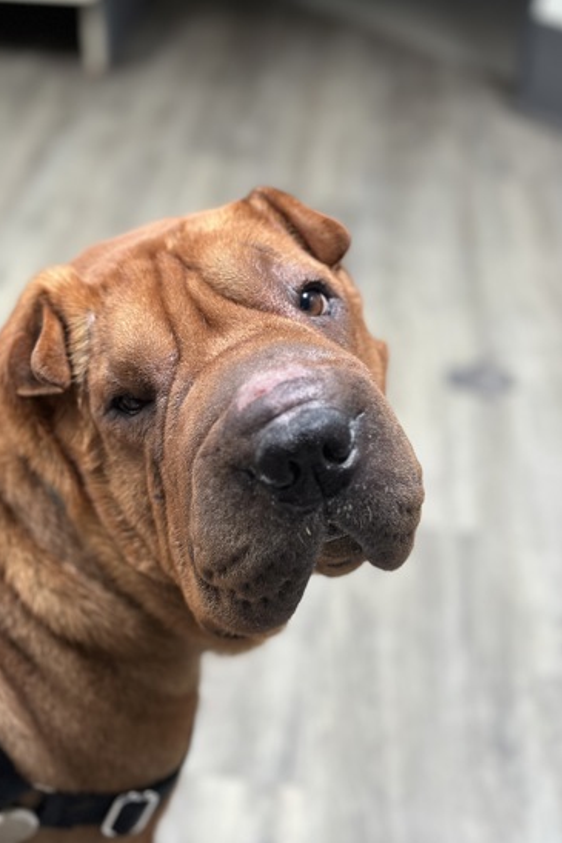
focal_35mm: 51
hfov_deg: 26.5
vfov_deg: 38.9
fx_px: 1195
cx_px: 265
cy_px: 418
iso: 320
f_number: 1.78
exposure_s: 1/60
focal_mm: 6.86
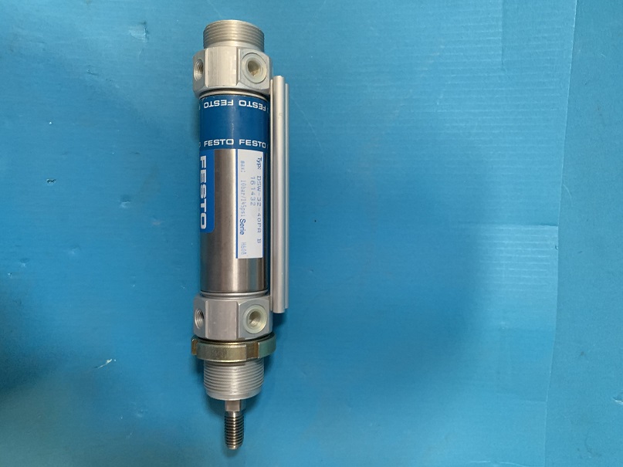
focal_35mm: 26
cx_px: 312
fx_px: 468
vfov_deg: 53.1
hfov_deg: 67.3
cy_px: 234
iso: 400
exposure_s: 1/43
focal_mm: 4.25
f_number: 1.8
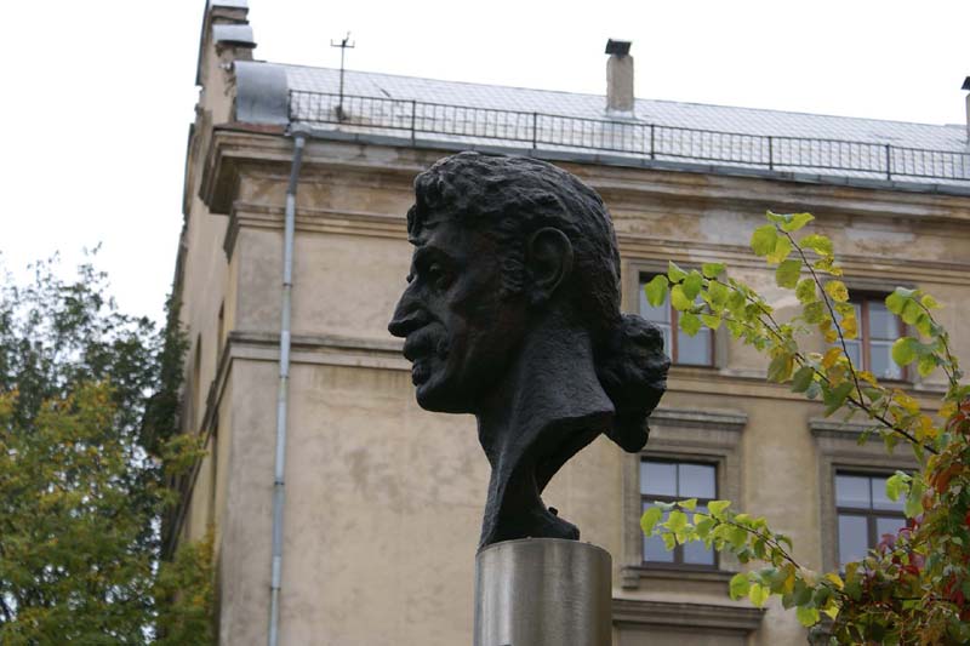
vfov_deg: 13.0
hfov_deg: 19.5
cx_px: 485
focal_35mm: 105
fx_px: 2828
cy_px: 323
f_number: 6.3
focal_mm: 70
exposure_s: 1/125
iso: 125
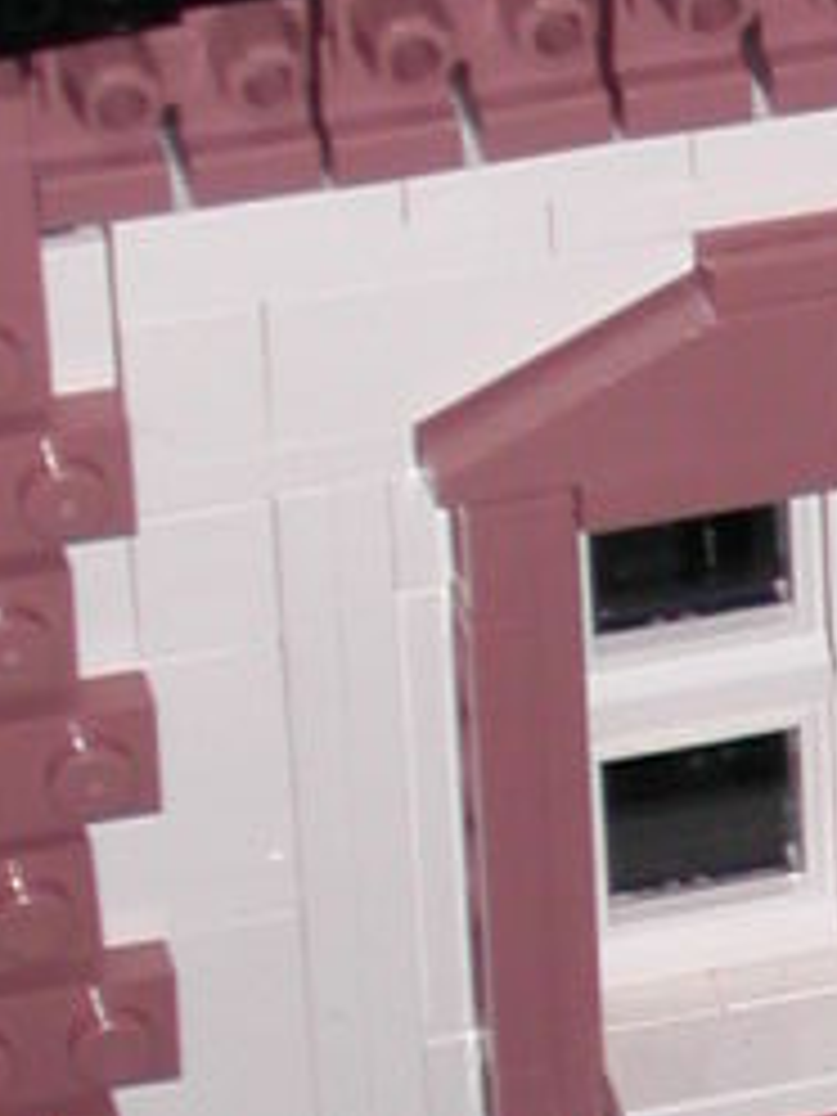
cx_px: 1580
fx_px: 11574
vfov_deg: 5.5
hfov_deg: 4.1
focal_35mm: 359
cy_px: 1472
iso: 100
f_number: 4.3
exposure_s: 1/59.9
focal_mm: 13.3
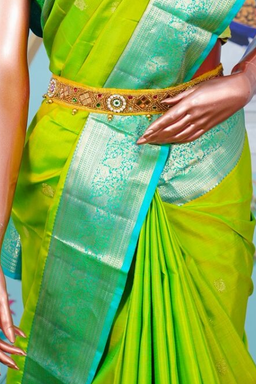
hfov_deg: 9.0
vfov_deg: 13.3
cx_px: 123
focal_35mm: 153
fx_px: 1634
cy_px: 7
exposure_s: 1/200
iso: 640
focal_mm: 68
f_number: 5
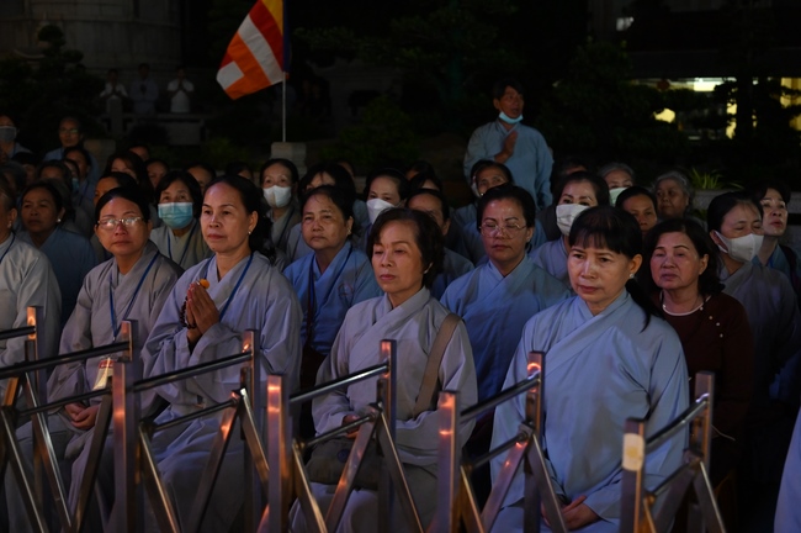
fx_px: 1067
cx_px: 400
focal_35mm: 48
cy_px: 266
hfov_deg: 41.2
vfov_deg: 28.0
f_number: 4
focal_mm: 48
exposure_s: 1/60
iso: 4000
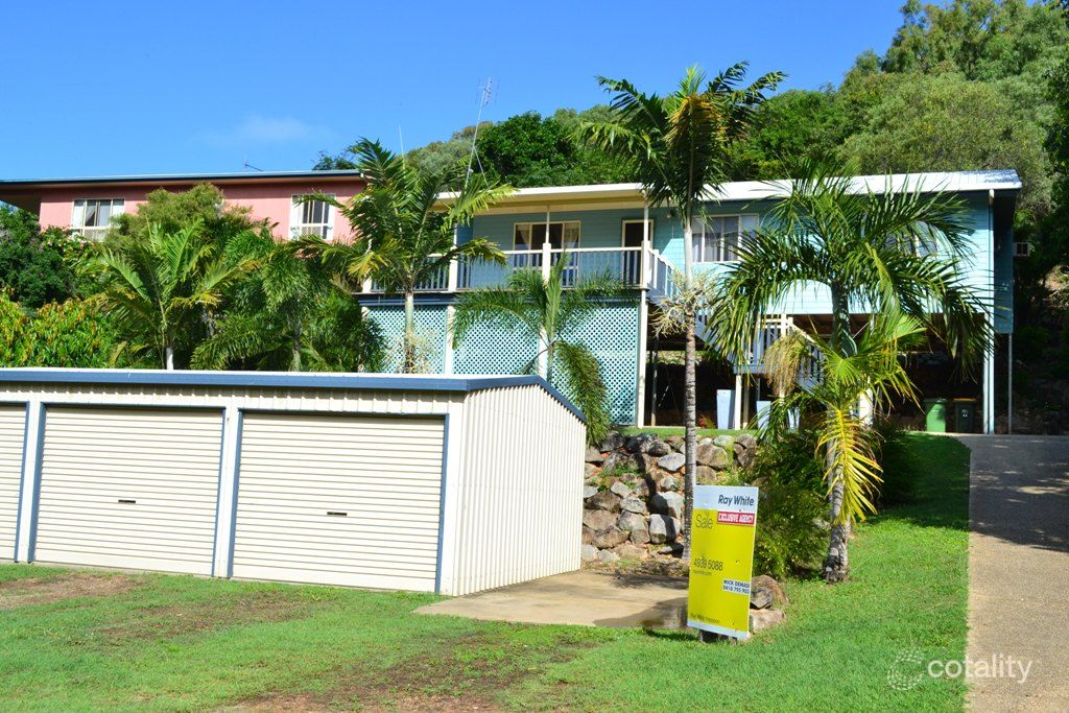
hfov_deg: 53.1
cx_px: 534
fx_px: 1069
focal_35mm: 36
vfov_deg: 36.9
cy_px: 356
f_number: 11
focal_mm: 24
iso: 400
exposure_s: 1/400
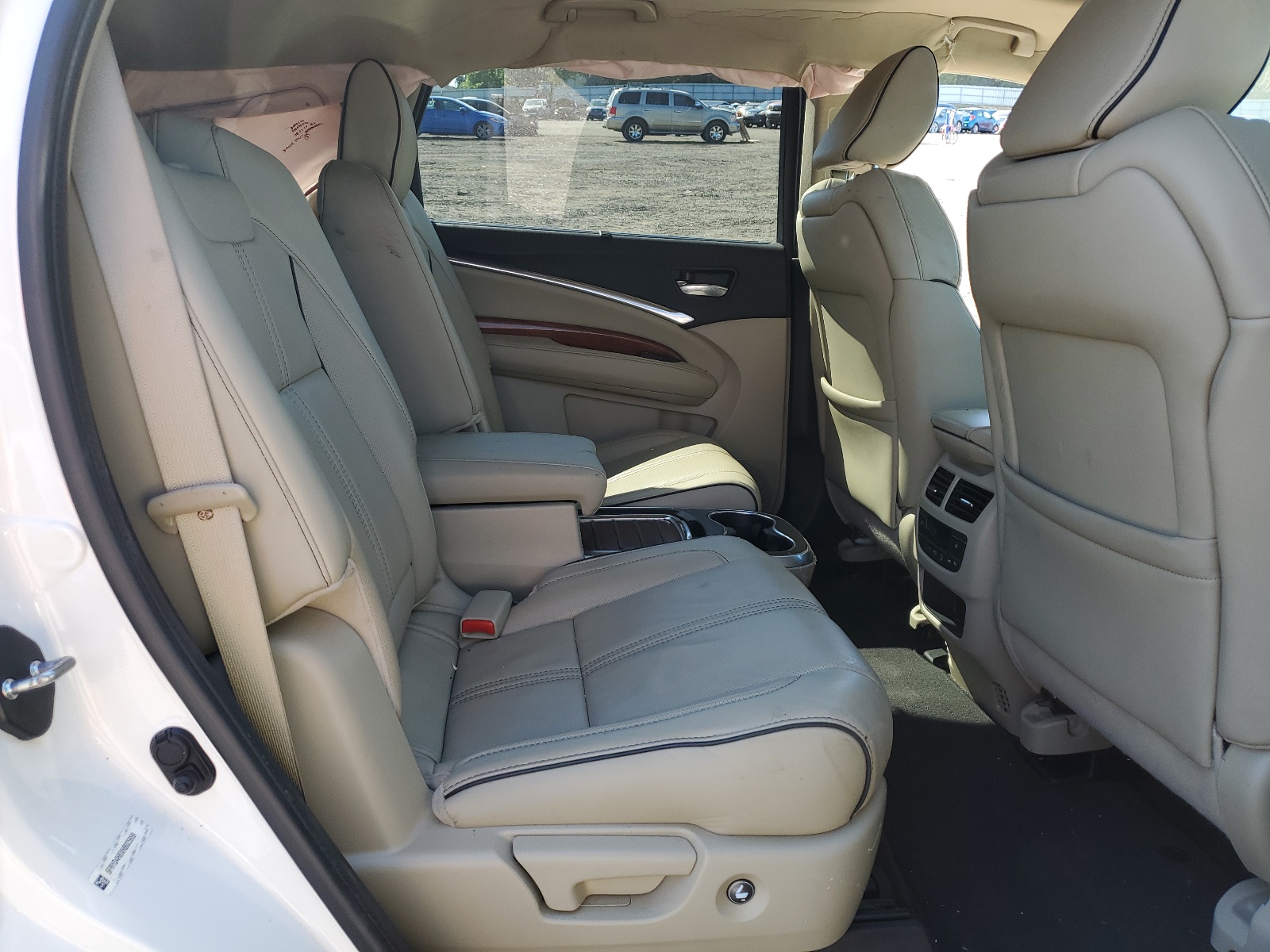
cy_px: 476
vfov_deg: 53.1
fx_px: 954
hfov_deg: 67.3
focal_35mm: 26
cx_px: 635
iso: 50
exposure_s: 1/238
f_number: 1.5
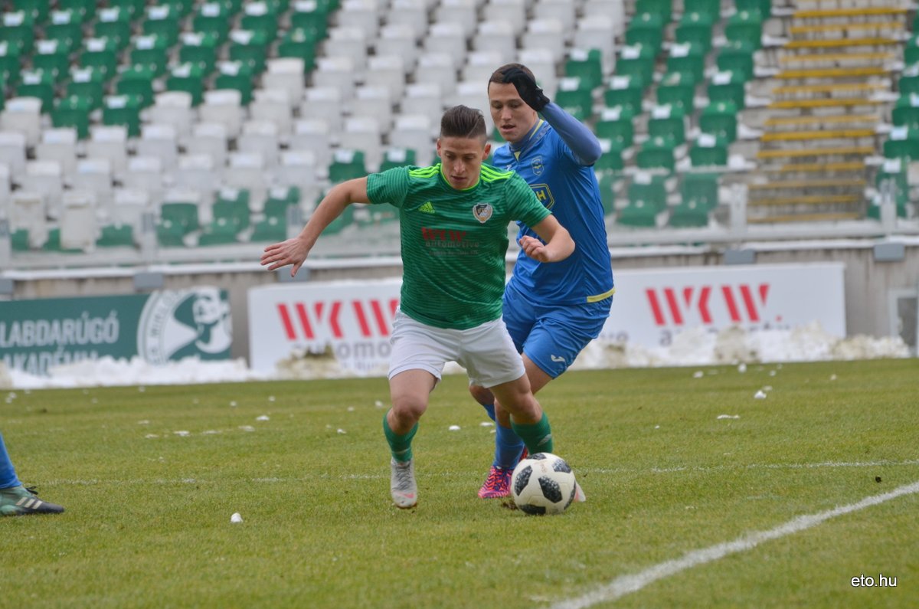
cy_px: 304
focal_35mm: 315
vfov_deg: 4.3
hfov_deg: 6.6
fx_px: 8025
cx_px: 460
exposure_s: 1/640
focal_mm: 210
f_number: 5.3
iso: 320
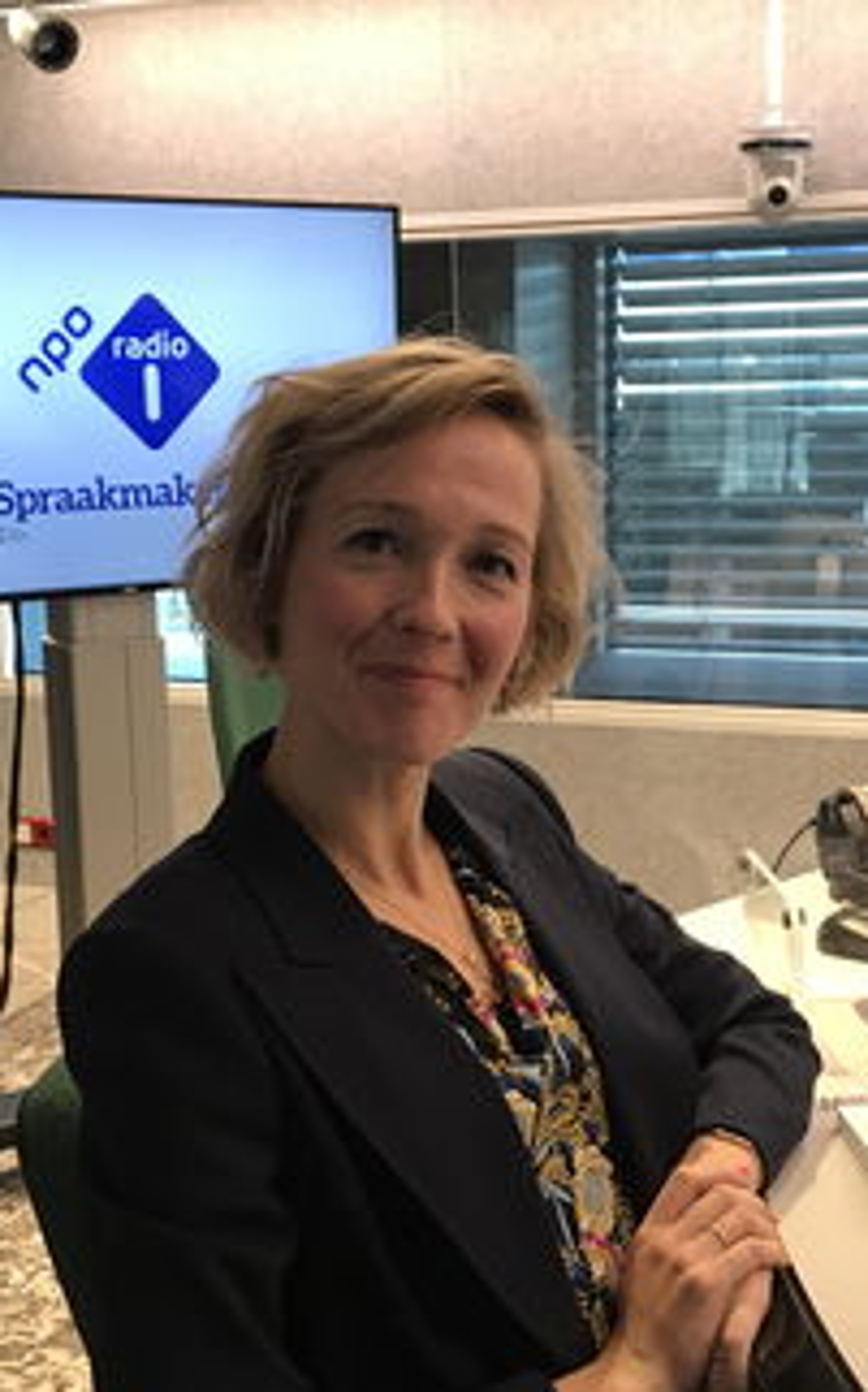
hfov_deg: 24.8
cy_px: 778
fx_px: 1970
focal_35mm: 52
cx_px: 479
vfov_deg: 38.8
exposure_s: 1/25
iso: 40
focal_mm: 3.99
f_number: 1.8
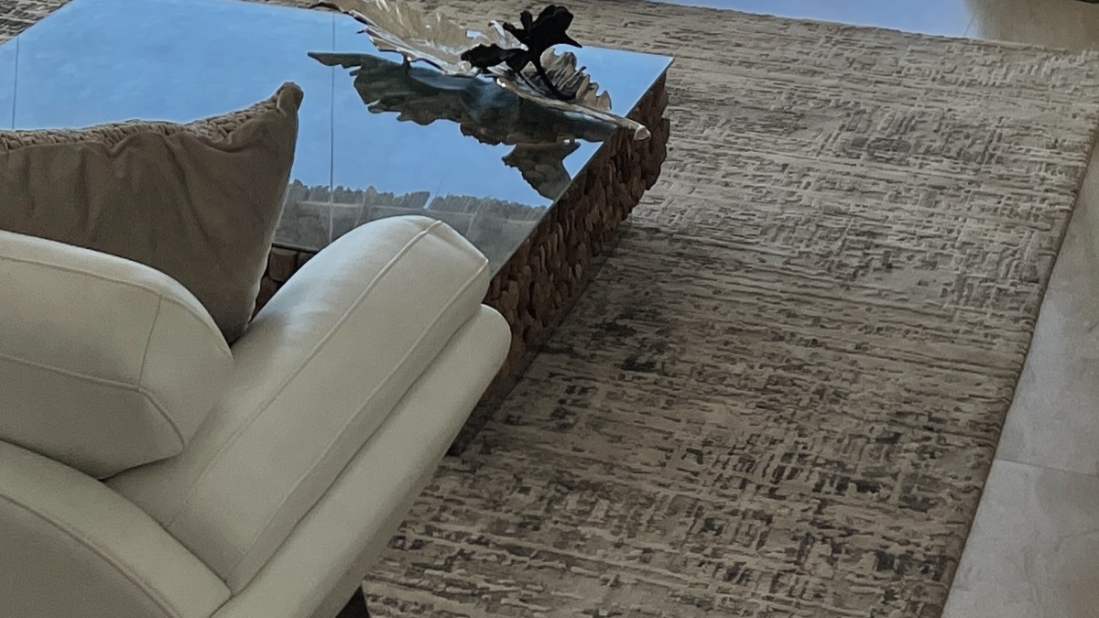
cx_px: 89
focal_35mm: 95
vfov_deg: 11.9
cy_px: -425
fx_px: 2768
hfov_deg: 21.9
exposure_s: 1/3509
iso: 32
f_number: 1.6
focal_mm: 4.2
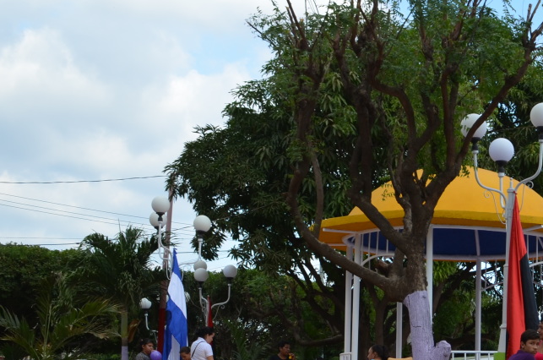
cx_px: 559
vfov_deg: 17.2
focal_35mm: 77
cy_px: 359
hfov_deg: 25.0
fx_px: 1159
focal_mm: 22
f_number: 8
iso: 180
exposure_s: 1/250
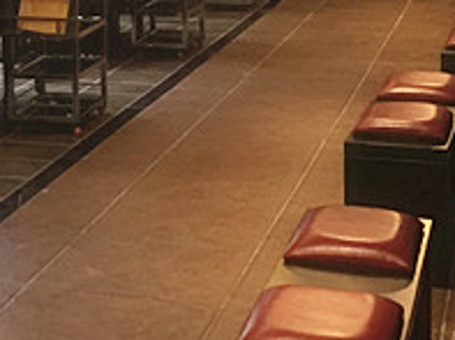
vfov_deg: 12.2
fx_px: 1548
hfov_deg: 16.1
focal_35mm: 118
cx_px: -88
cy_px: -93
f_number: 2.2
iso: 125
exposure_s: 1/30
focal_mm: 4.15
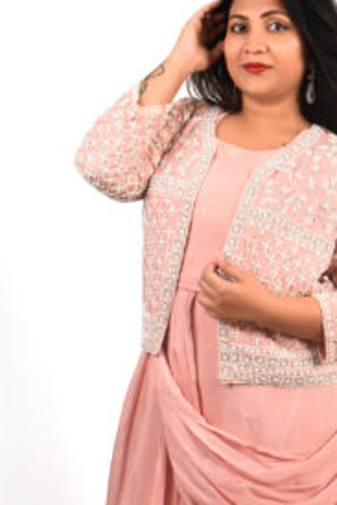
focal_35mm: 70
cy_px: 399
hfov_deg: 19.2
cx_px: 284
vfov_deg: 28.3
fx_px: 982
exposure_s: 1/125
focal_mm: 32
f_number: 10
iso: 250
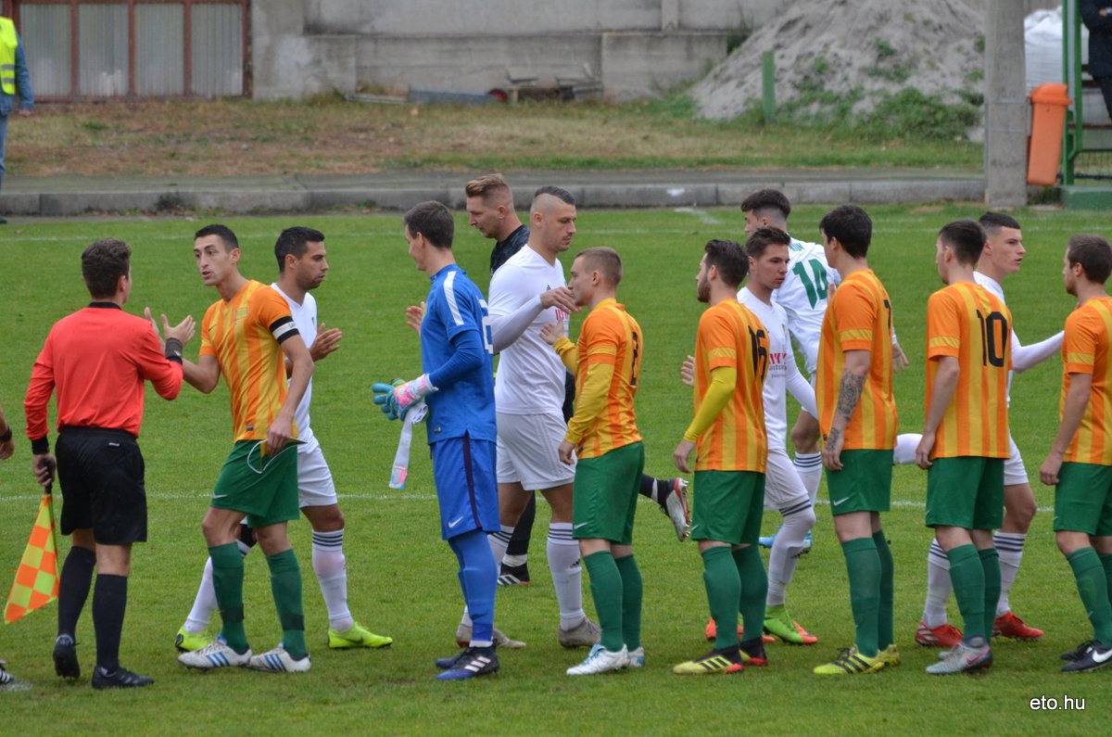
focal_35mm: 330
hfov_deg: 6.3
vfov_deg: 4.1
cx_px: 556
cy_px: 368
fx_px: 10173
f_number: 5.3
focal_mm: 220
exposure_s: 1/1000
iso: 800
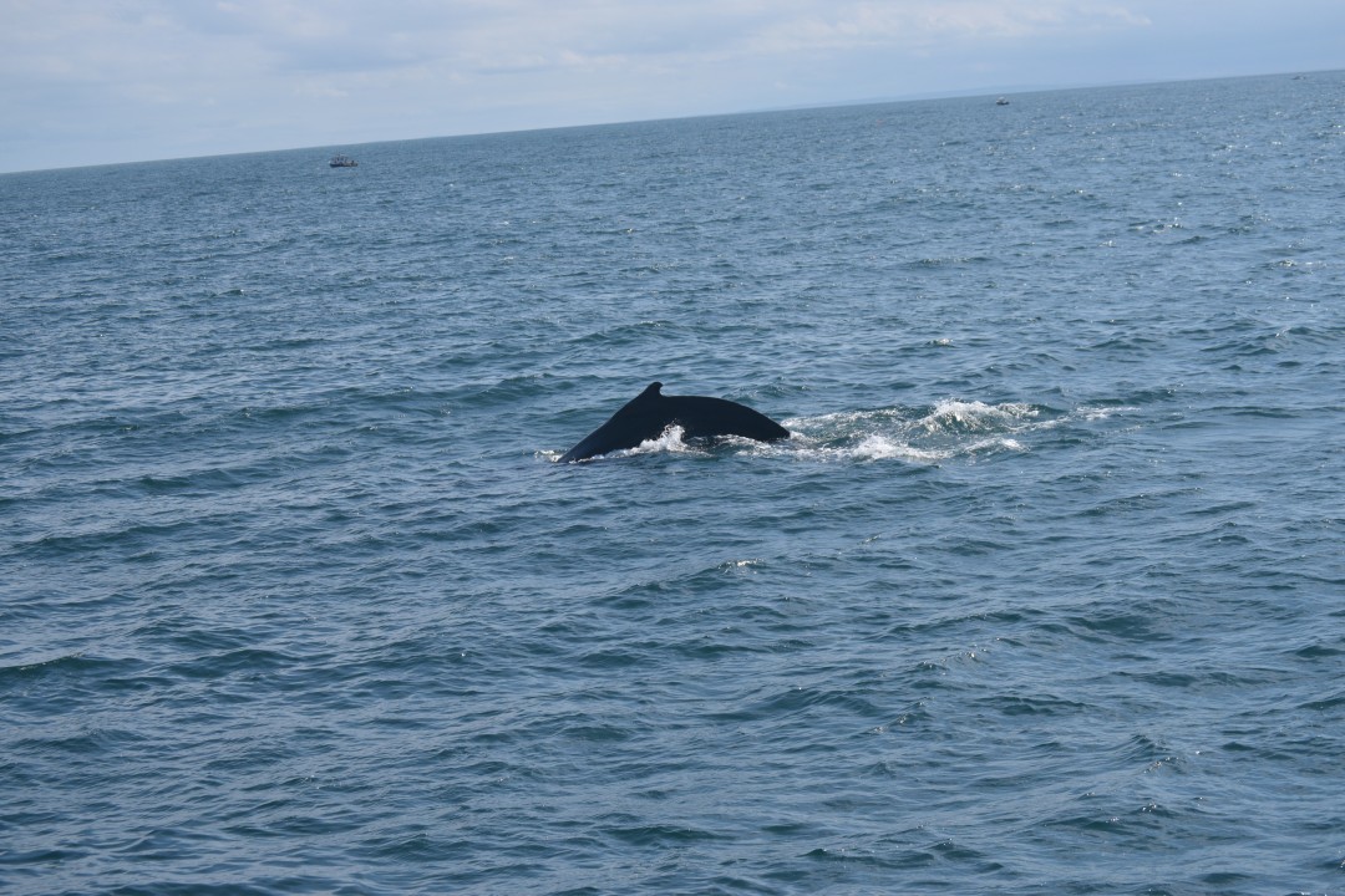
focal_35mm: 82
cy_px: 448
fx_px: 3082
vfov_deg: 16.6
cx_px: 672
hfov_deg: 24.6
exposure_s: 1/1600
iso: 200
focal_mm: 55
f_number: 5.6
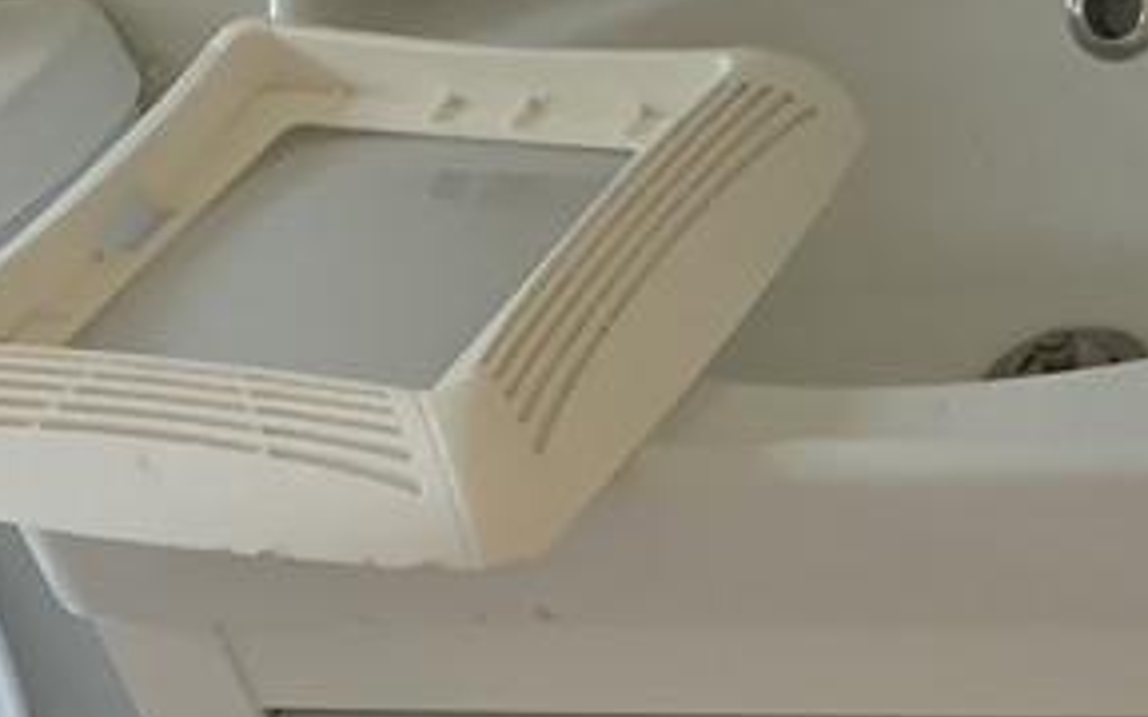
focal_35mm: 98
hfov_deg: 21.1
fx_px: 3066
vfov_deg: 12.3
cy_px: 1251
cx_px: 805
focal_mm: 4.25
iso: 400
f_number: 1.8
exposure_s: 1/40
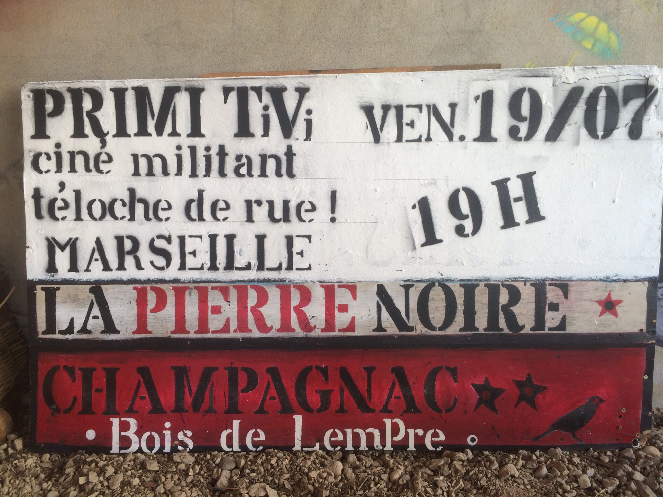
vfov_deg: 48.2
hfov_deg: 61.7
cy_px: 248
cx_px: 332
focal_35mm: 29
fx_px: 555
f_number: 2.2
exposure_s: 1/121
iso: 32
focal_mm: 4.15
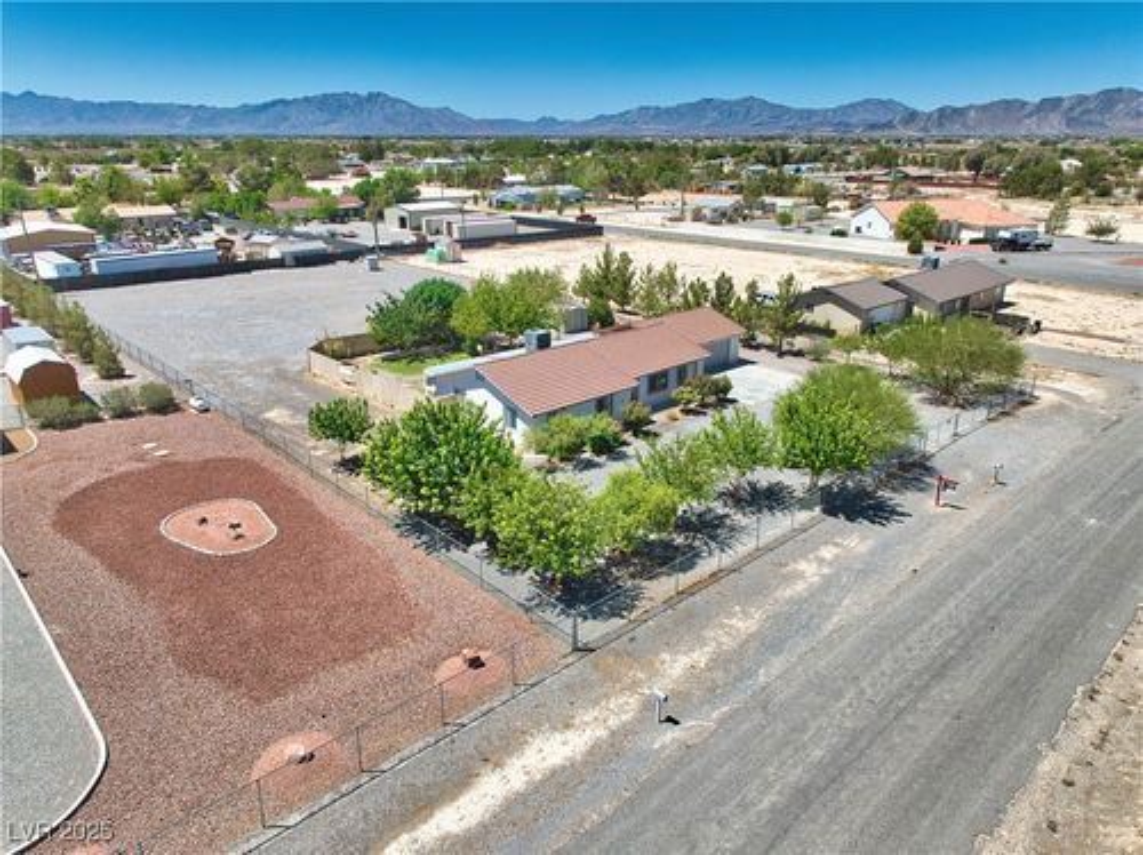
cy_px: 428
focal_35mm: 24
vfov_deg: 56.7
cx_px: 572
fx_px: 792
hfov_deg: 71.6
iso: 100
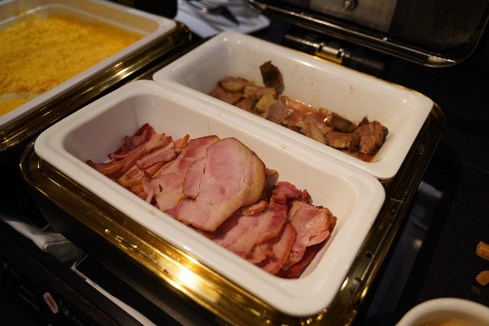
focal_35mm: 28
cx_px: 244
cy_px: 163
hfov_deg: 65.5
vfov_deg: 46.4
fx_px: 380
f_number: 3.5
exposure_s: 1/160
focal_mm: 28
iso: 1600
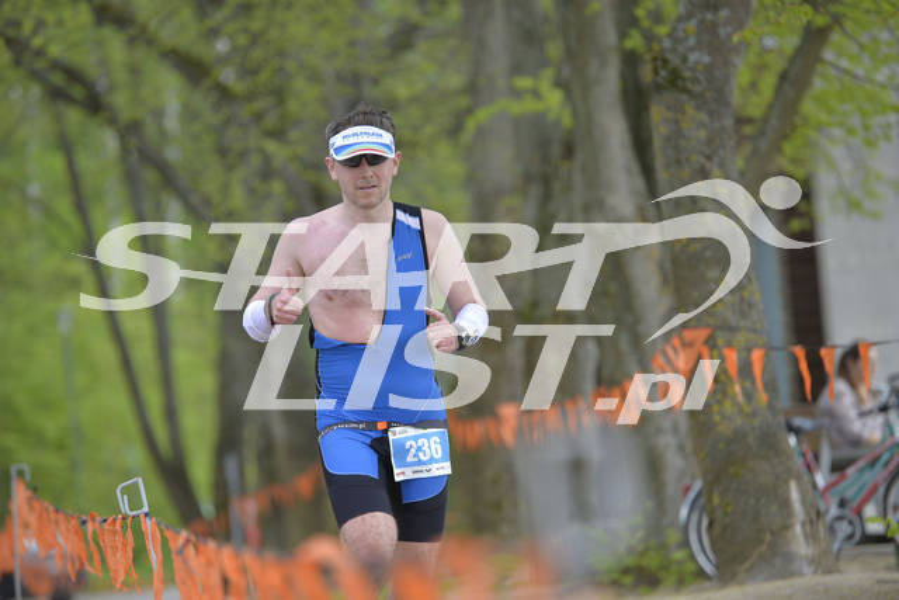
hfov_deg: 10.3
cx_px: 450
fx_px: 4995
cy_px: 300
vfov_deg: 6.9
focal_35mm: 200
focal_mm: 200
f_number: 4
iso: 400
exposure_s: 1/1000
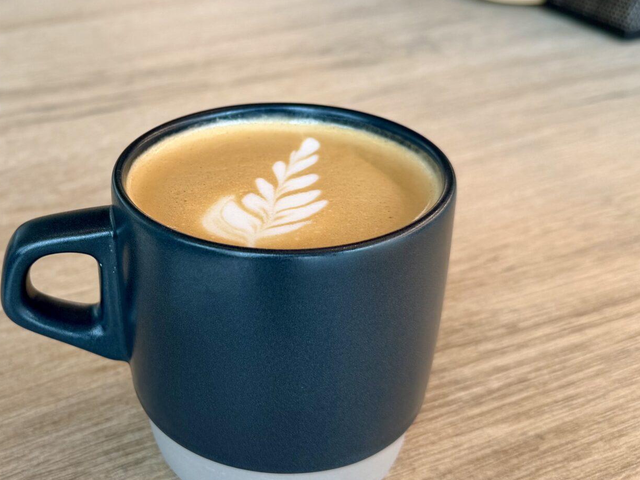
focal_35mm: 50
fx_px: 925
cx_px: 159
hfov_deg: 37.2
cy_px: 186
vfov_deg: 29.0
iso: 64
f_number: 1.78
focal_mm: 6.76
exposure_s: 1/120
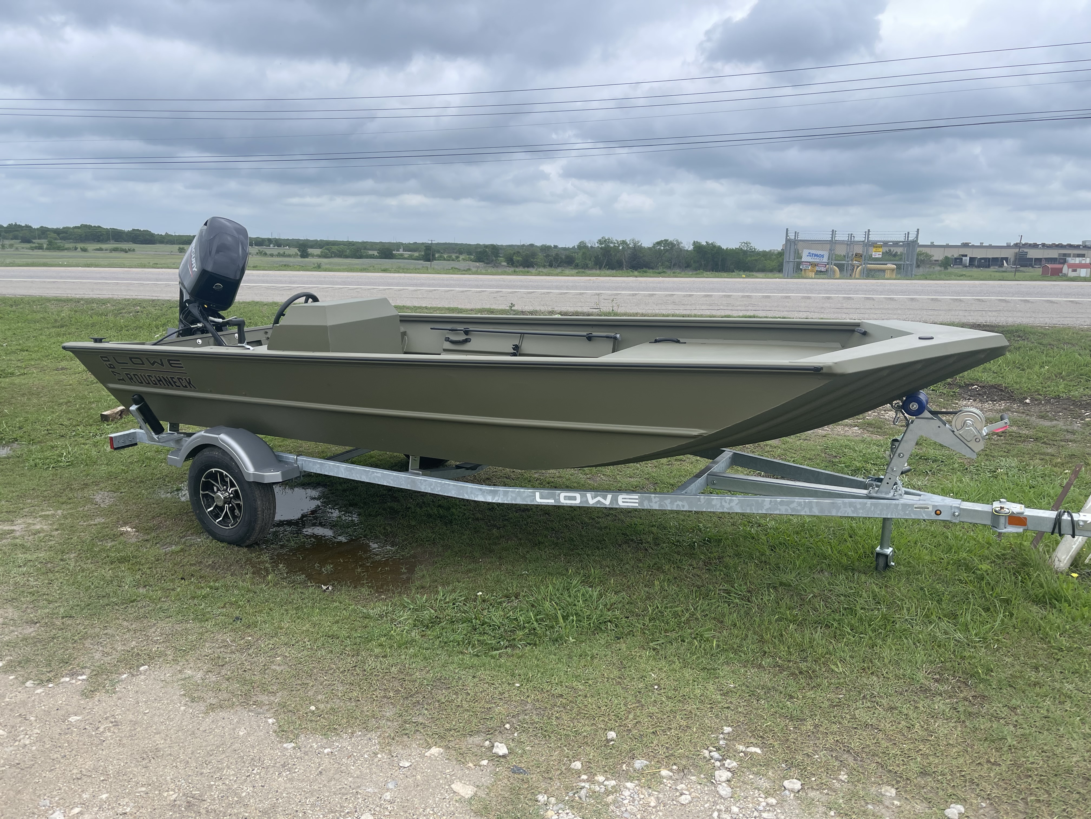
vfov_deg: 54.9
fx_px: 788
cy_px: 410
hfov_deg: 69.4
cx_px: 546
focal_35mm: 25
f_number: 1.6
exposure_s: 1/2387
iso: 32
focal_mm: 5.1
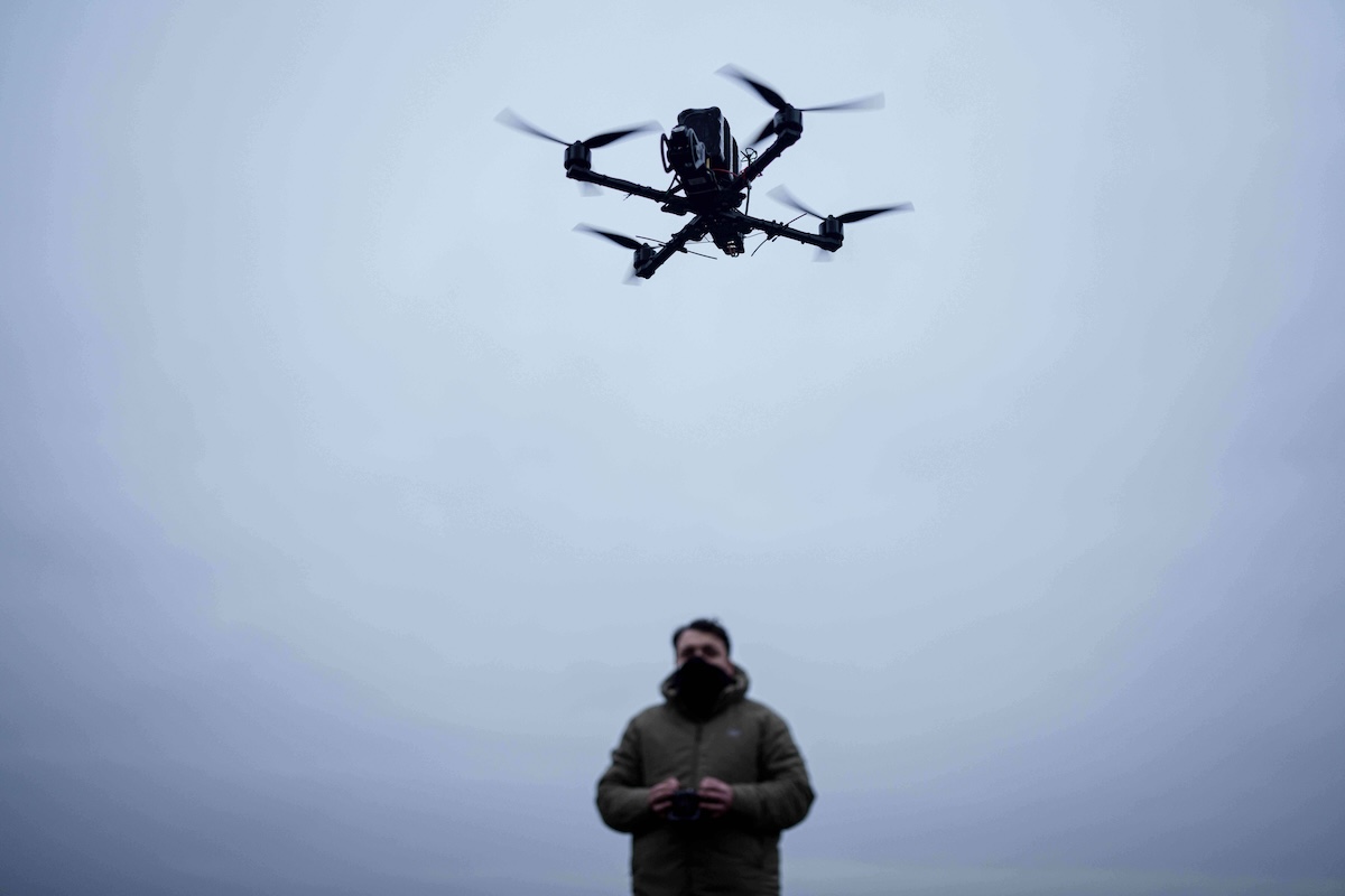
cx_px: 672
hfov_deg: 54.4
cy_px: 448
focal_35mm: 35
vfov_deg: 37.9
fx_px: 1308
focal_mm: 35
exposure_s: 1/2500
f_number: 1.4
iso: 400
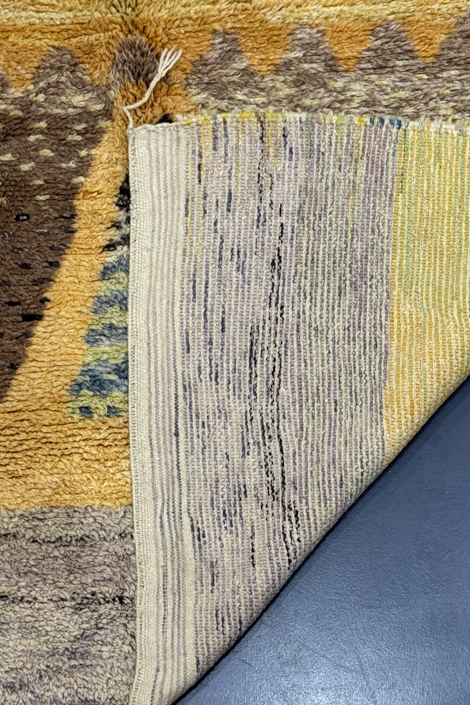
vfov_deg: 30.0
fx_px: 1312
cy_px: 284
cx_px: 351
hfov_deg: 20.2
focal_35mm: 67
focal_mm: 6.76
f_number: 1.78
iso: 64
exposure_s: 1/50
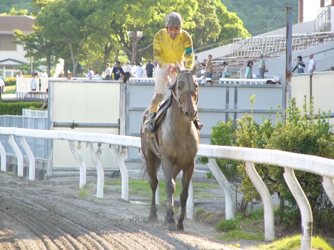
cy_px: 125
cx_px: 167
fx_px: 2779
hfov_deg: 6.9
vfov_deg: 5.2
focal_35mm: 288
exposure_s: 1/125
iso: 50
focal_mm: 47.9
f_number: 4
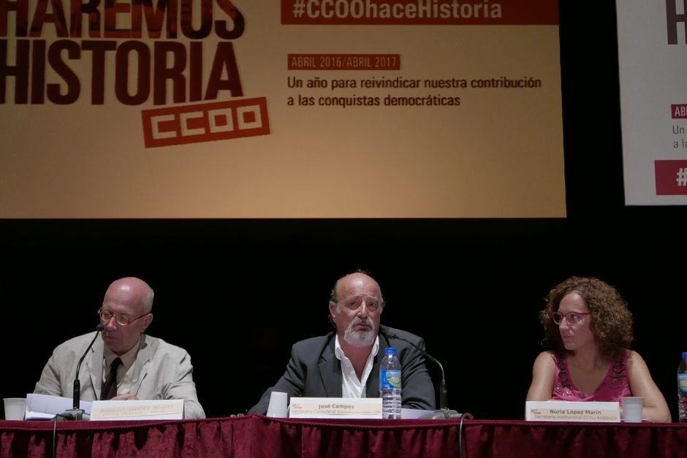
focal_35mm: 75
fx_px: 1431
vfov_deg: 18.2
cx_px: 344
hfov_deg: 27.0
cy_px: 229
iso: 800
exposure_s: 1/500
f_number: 2.8
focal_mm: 34
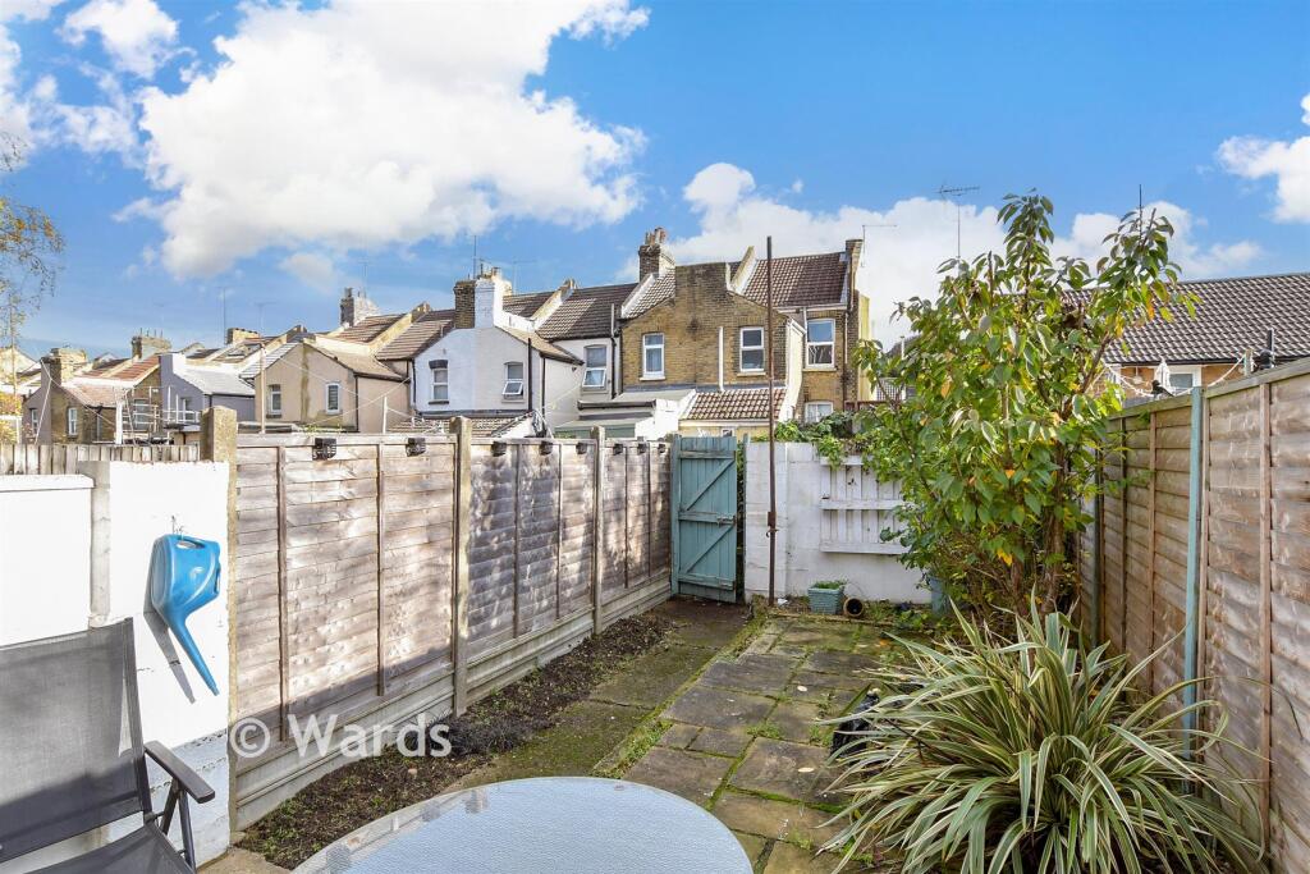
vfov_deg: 77.3
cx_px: 655
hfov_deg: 100.4
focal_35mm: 15
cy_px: 437
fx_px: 546
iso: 250
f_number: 8
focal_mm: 10
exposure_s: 1/160
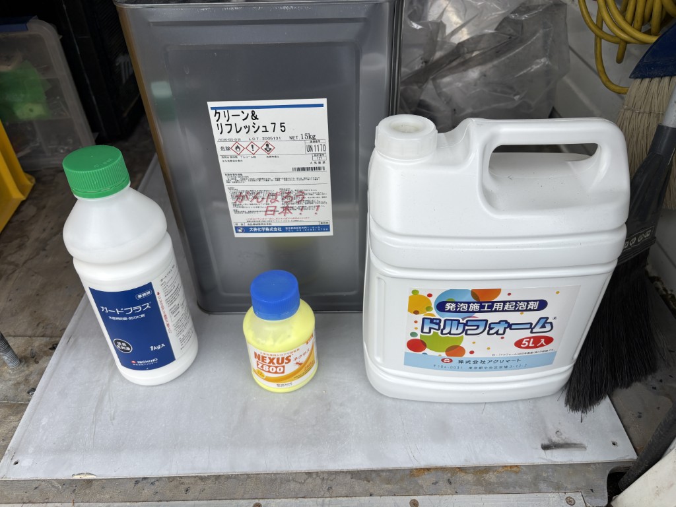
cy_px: 254
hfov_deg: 67.3
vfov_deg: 53.1
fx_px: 508
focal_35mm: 26
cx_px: 338
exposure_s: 1/1287
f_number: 1.6
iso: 50
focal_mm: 5.96
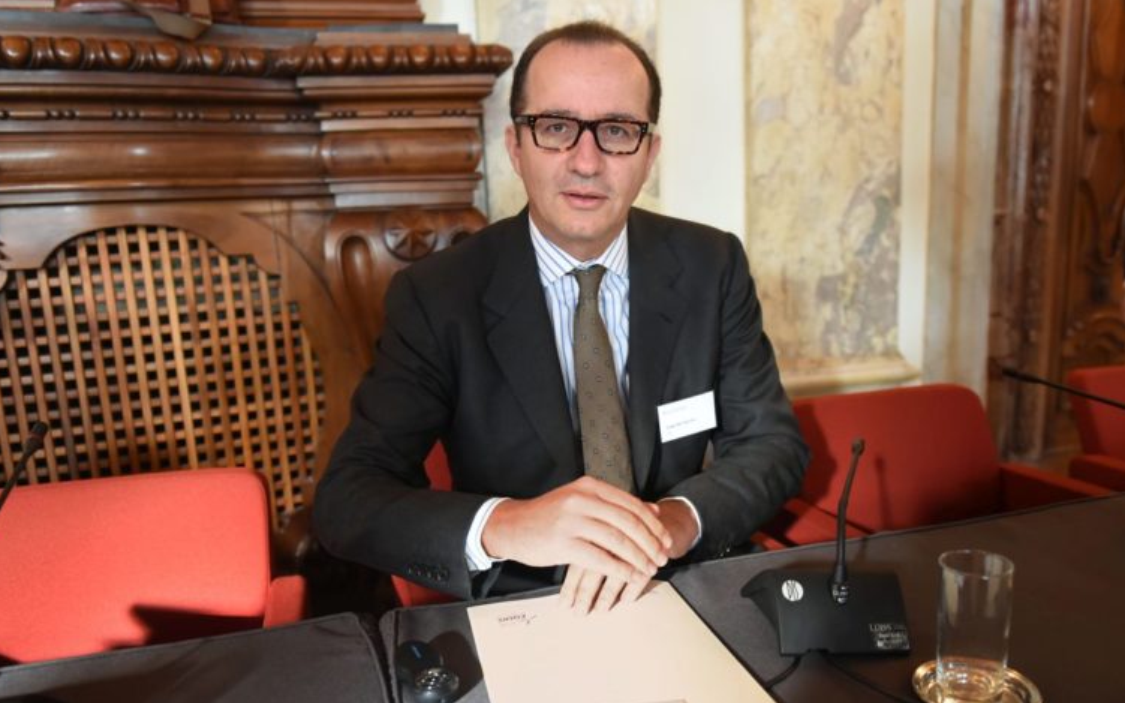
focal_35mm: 25
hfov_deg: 72.6
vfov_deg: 49.3
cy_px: 347
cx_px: 559
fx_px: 766
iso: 4000
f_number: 3.2
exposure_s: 1/250
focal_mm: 24
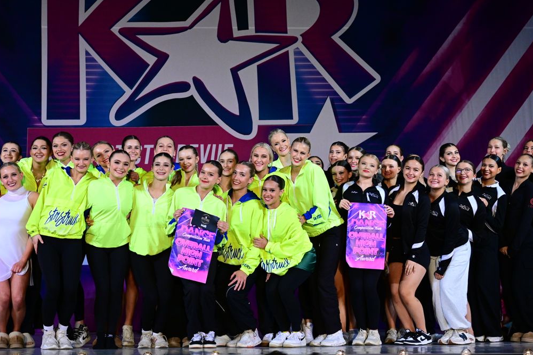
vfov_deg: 21.5
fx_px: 933
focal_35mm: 63
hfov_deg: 31.9
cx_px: 255
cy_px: 111
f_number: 3.5
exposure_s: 1/1000
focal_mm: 42
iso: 3200
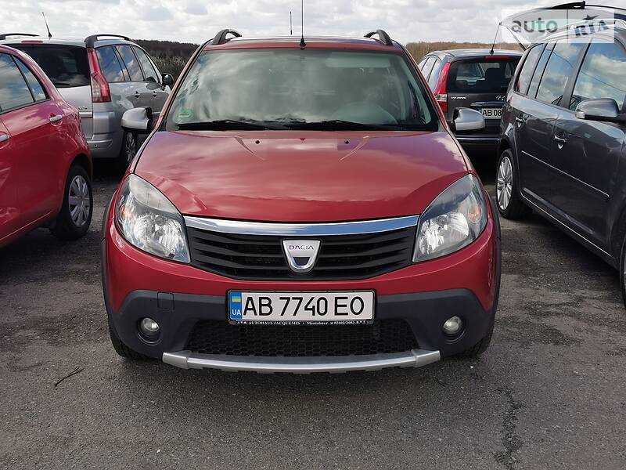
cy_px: 235
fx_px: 669
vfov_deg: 38.7
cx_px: 313
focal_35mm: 37
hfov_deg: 50.1
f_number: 1.6
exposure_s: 1/2283
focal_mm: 5.6
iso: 50
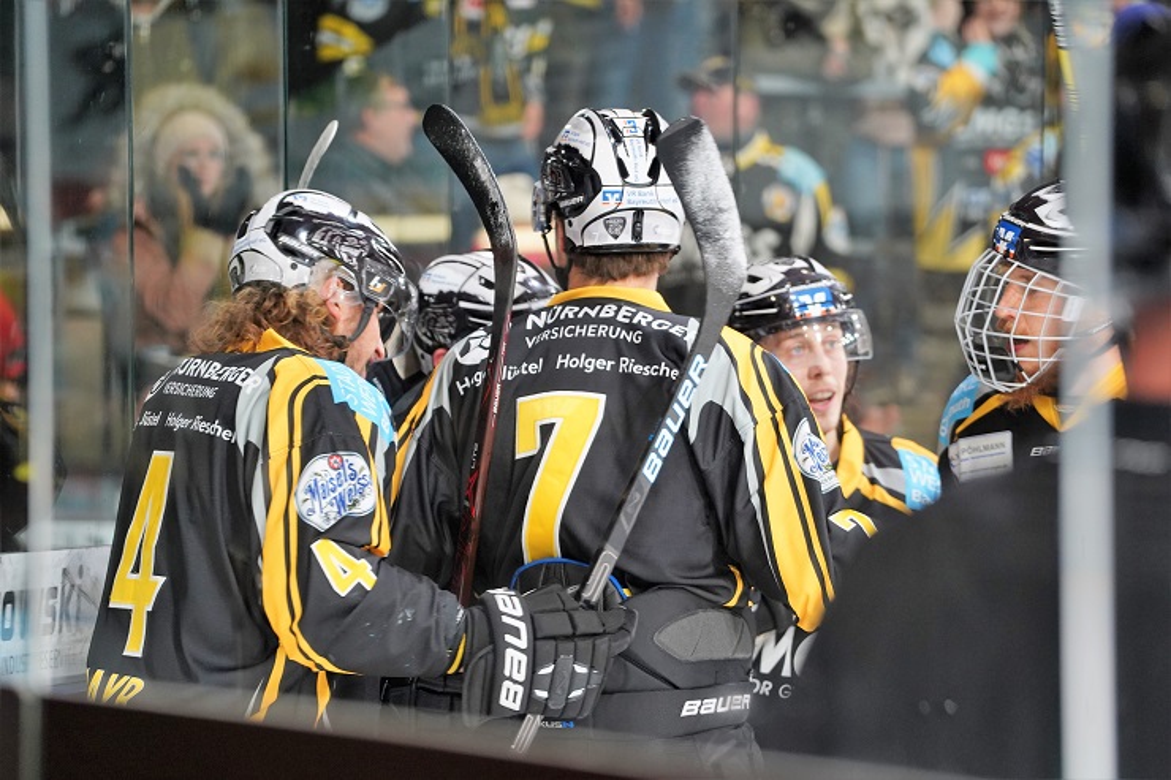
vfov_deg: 9.0
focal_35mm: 153
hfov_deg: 13.4
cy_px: 390
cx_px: 586
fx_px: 4975
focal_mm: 153
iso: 2000
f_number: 4
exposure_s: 1/160
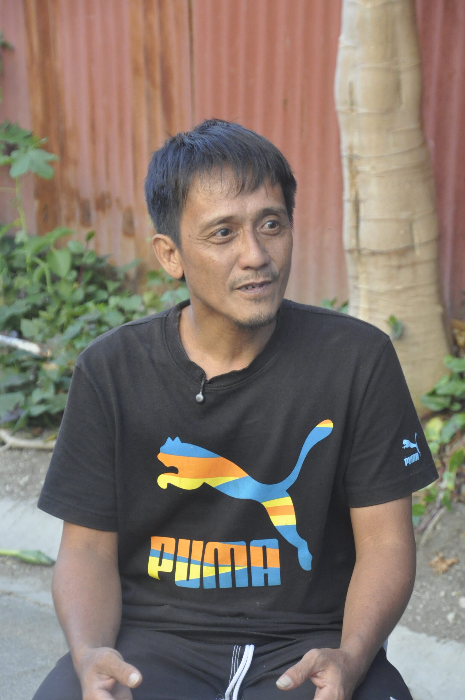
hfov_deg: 11.7
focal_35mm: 117
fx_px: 2273
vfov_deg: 17.5
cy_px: 350
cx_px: 232
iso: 2000
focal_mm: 78
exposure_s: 1/250
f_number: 8
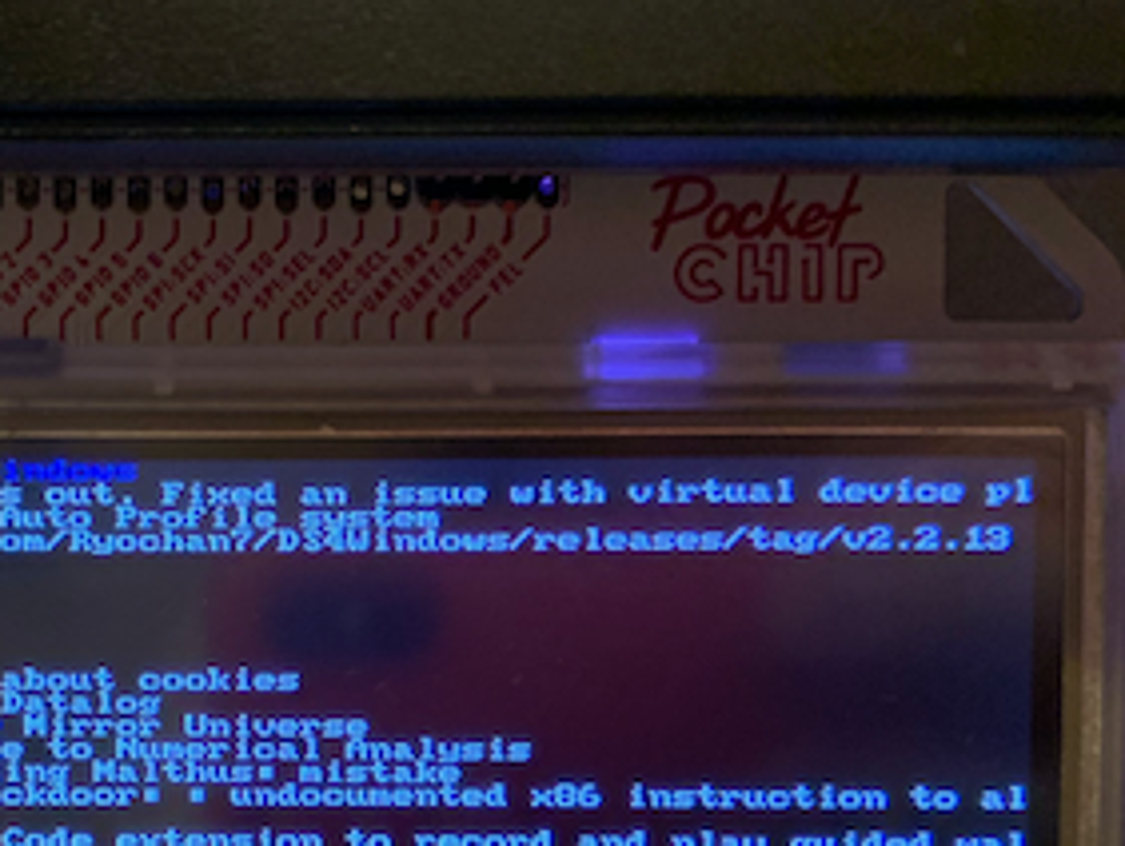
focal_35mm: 59
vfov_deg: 24.2
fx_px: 1919
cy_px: 754
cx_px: 235
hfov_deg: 31.9
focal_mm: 4.25
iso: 320
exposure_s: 1/60
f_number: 1.8
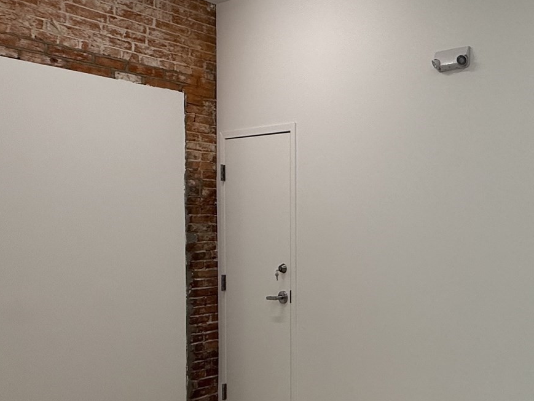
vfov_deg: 42.9
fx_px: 509
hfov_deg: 44.0
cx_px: 573
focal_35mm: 33
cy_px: 227
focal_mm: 2.22
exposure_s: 1/182
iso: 64
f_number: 2.2
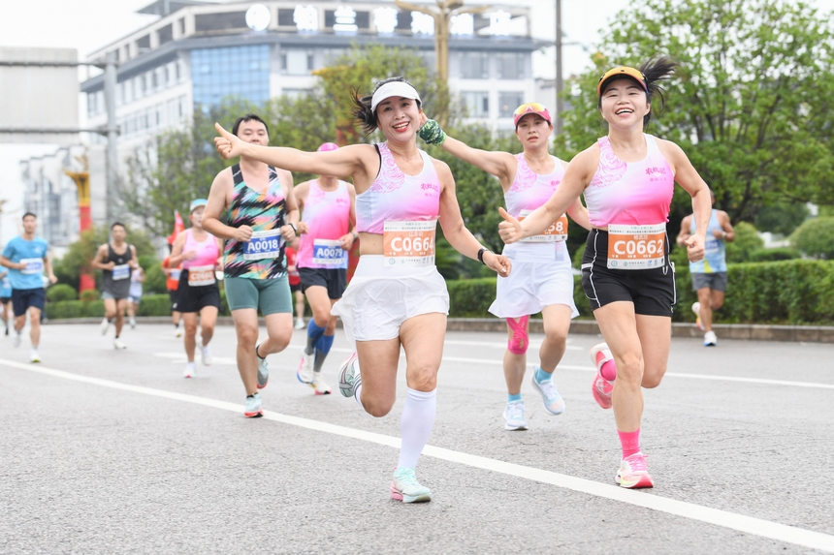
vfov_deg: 15.2
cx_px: 417
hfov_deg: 22.6
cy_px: 278
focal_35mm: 90
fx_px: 2084
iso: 500
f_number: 4.5
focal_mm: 90
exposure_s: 1/200
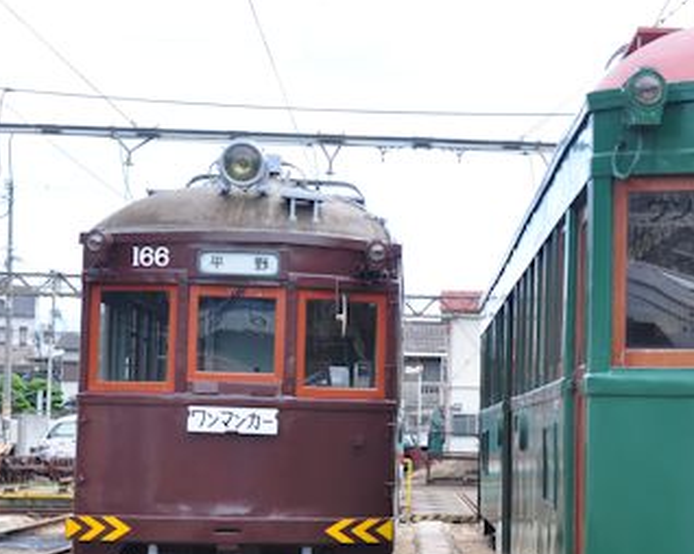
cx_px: 600
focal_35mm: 84
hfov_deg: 22.3
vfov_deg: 18.2
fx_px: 1724
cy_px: 375
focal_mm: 28
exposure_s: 1/200
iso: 200
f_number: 7.1
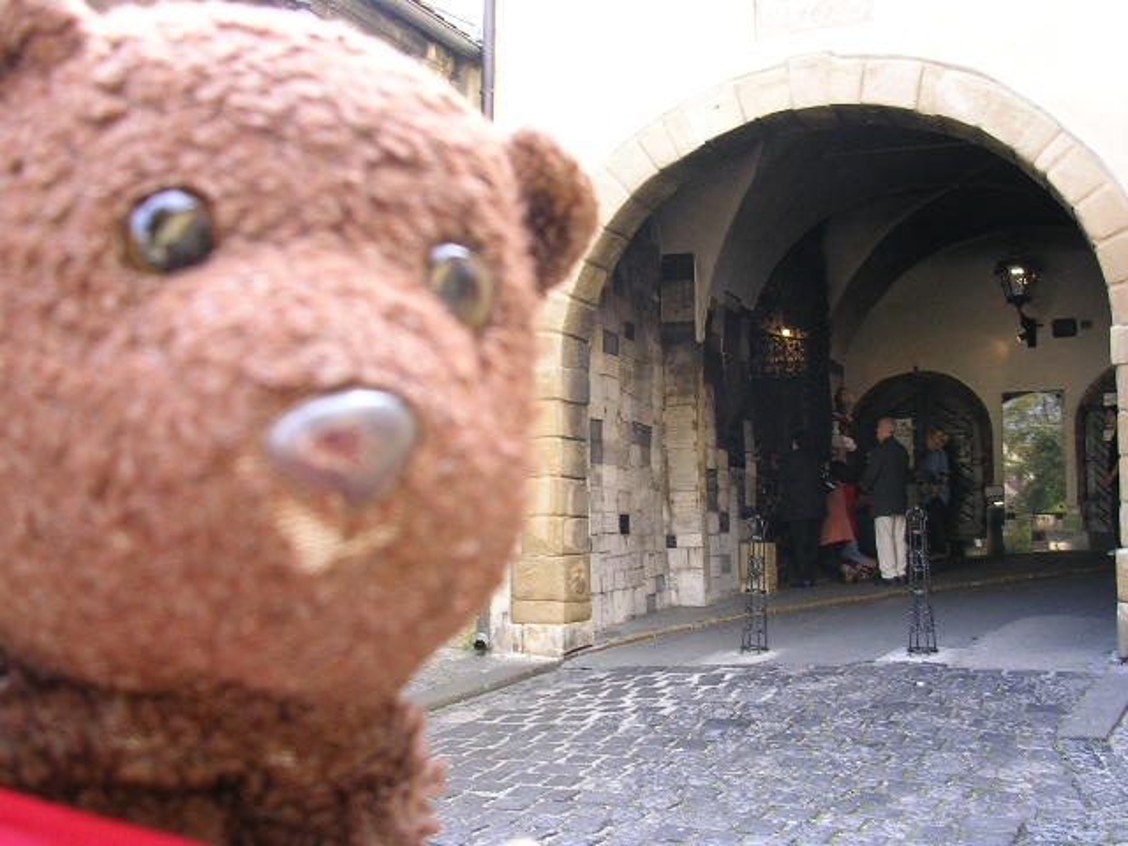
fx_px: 1238
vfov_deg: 37.7
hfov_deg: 49.0
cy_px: 423
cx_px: 564
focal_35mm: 38
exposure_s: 1/41
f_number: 2.8
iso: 50
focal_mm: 5.8
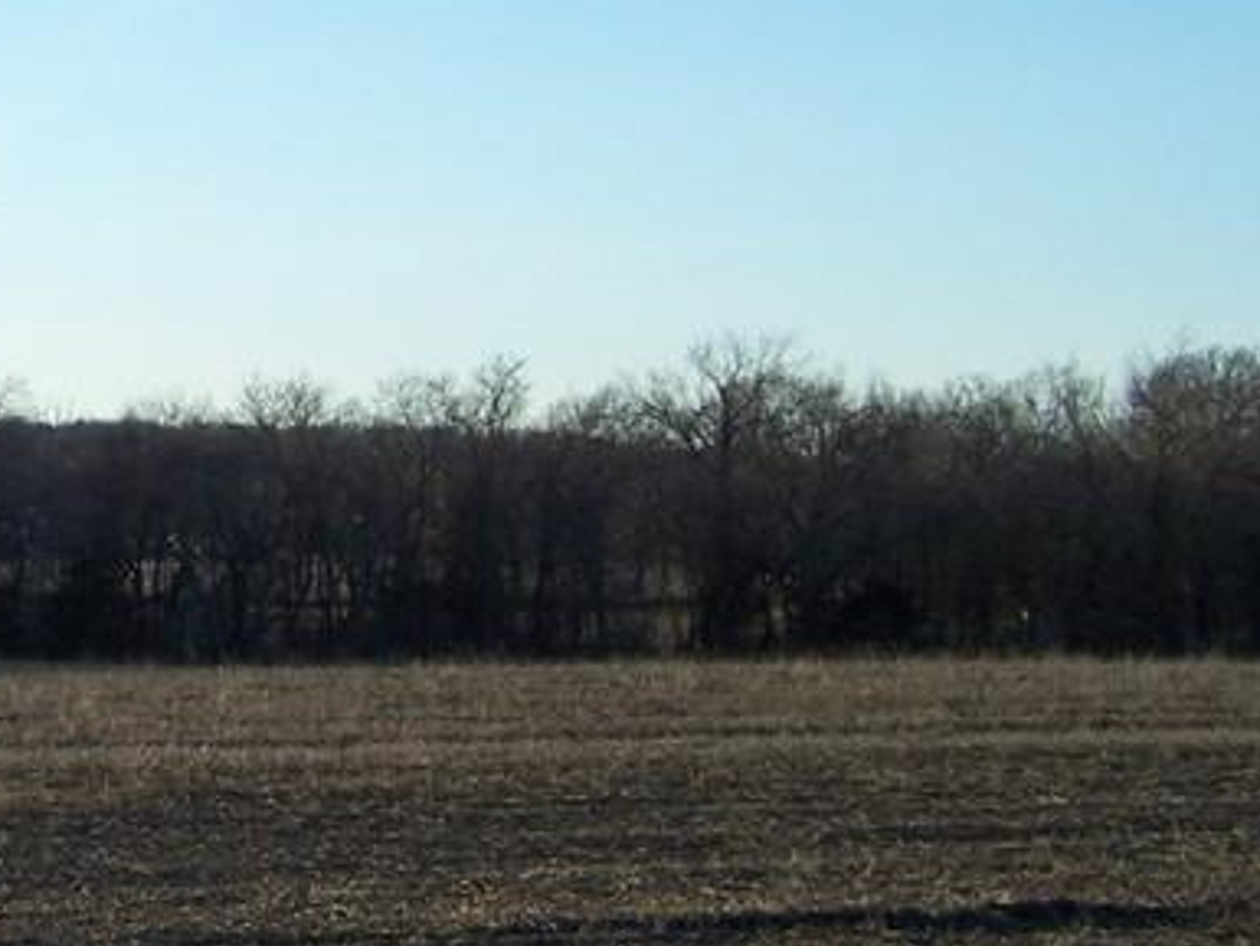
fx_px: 3677
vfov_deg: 14.7
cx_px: -308
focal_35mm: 101
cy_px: 403
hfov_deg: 18.3
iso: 80
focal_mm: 6.3
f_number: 2.8
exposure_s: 1/500
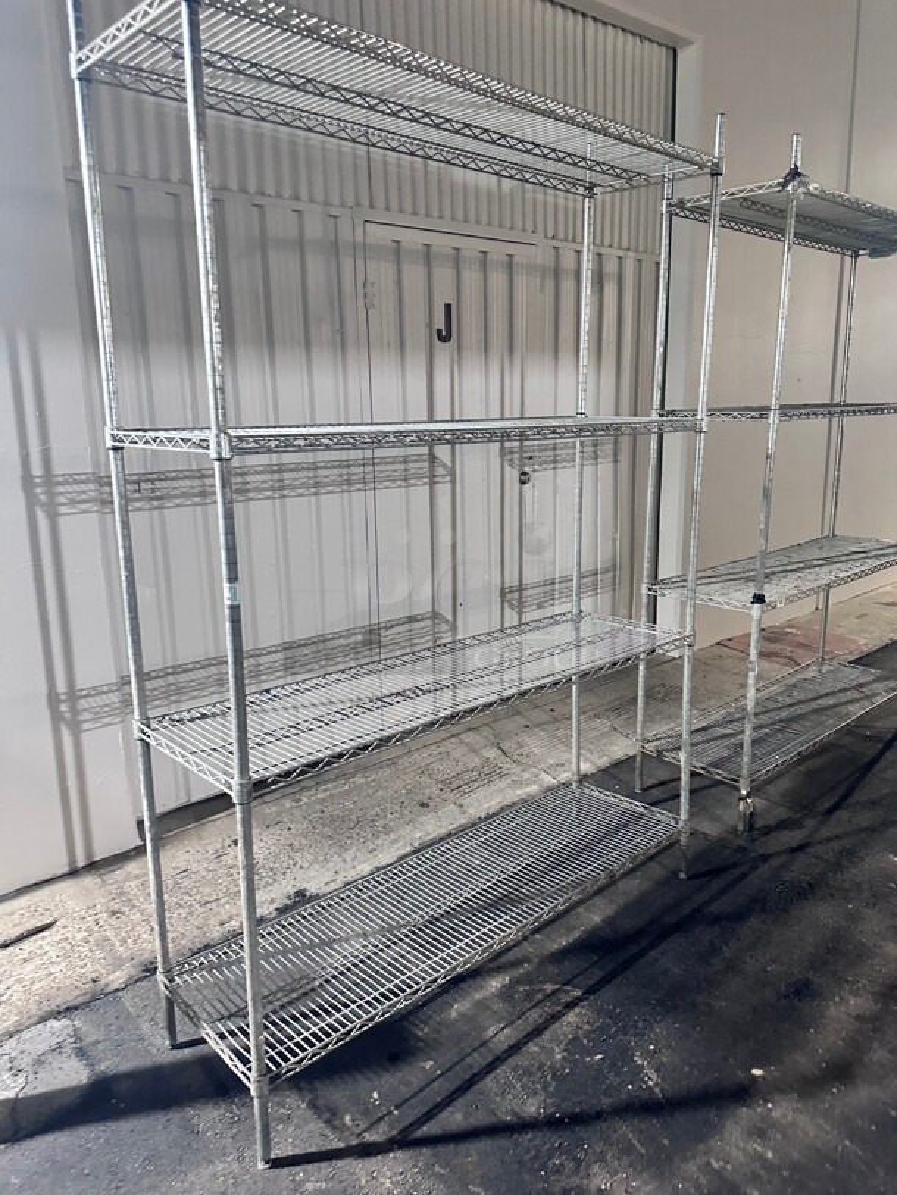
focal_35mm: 24
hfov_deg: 56.8
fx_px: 829
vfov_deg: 71.6
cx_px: 448
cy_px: 598
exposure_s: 1/60
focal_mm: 6.86
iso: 500
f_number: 1.78
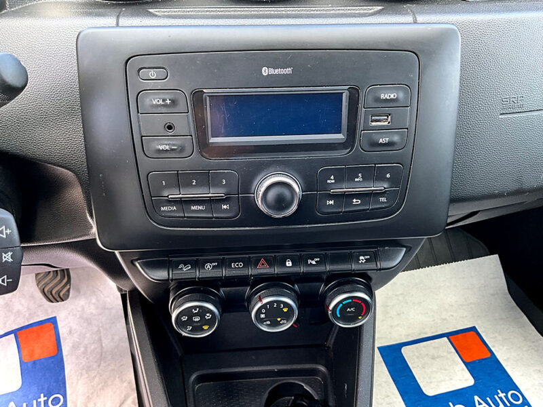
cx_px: 272
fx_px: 455
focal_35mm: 29
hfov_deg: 61.7
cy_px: 204
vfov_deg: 48.2
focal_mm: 3
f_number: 1.8
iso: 64
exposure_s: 1/83
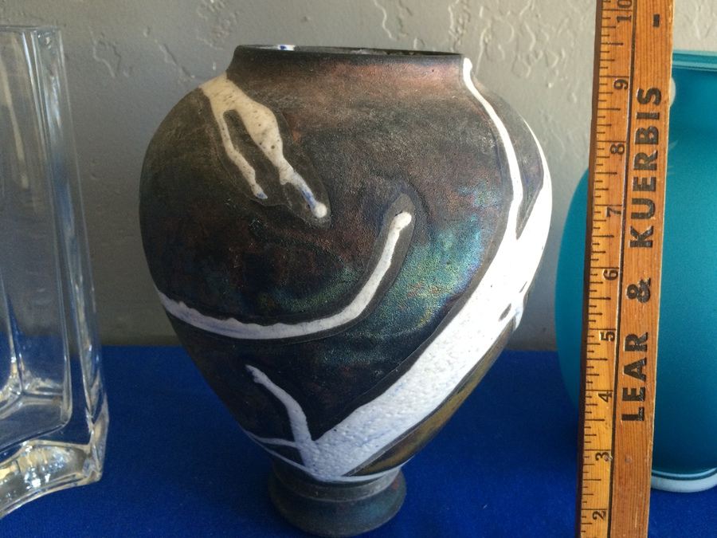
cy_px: 269
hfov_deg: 61.7
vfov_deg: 48.2
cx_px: 358
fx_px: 601
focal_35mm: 29
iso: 64
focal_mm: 4.15
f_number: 2.2
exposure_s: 1/30
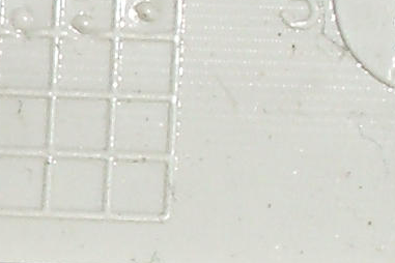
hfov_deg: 4.7
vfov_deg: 3.2
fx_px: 4751
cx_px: -347
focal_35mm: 433
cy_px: 200
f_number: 5.6
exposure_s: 1/60
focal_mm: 10.2
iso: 80
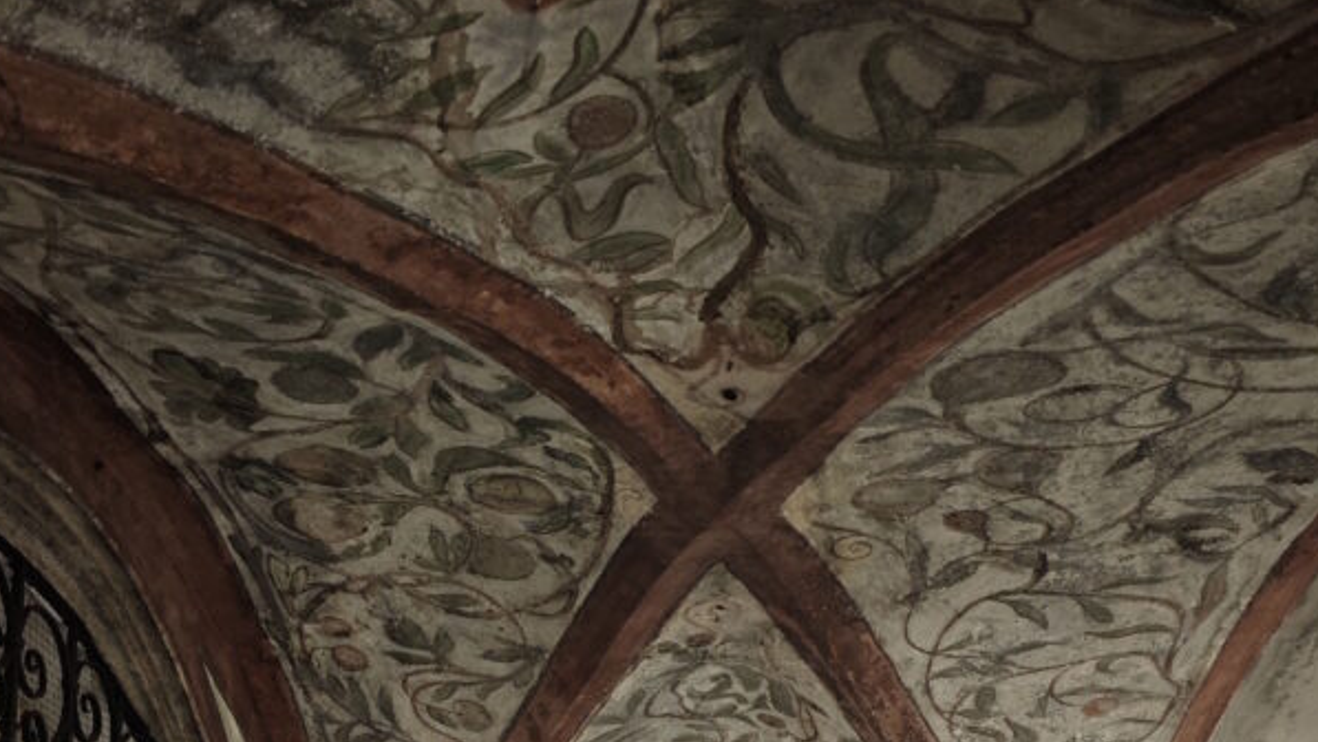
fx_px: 1503
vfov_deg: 24.3
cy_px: 963
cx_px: 678
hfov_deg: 47.3
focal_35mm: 43
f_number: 2
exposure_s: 1/146
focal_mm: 8.72
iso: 50
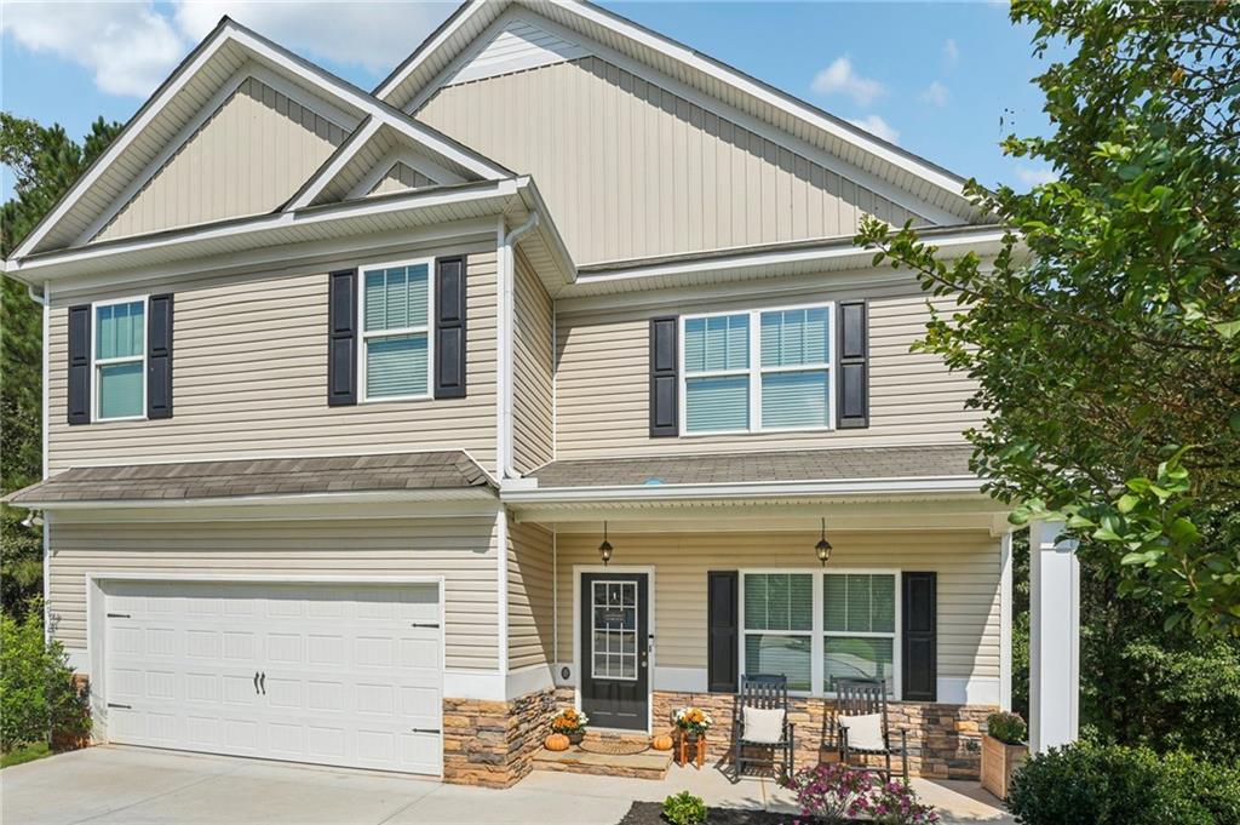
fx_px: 482
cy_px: 412
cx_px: 620
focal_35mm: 14
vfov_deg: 81.1
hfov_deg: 104.3
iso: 100
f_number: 8
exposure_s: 1/500
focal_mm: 14
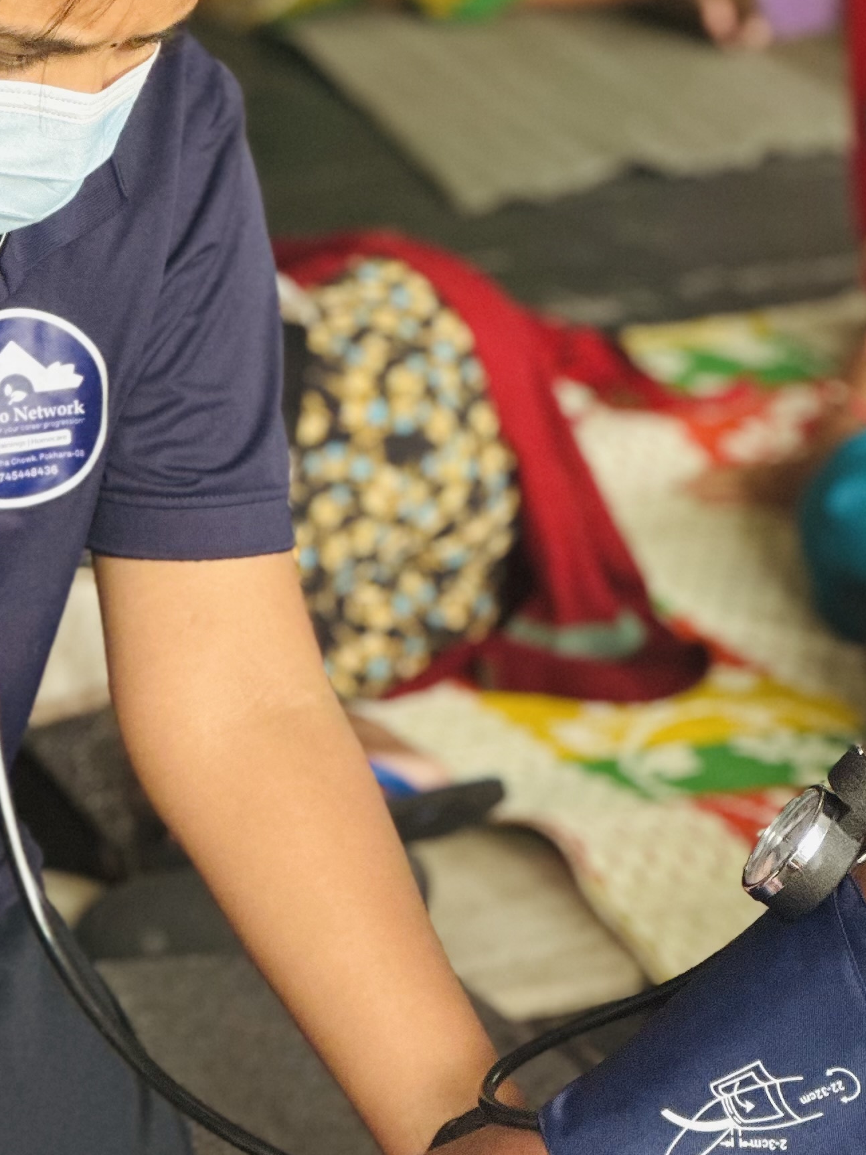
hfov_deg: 8.2
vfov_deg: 11.0
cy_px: 287
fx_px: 6003
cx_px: 514
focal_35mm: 180
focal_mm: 9
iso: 160
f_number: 2.8
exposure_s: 1/121
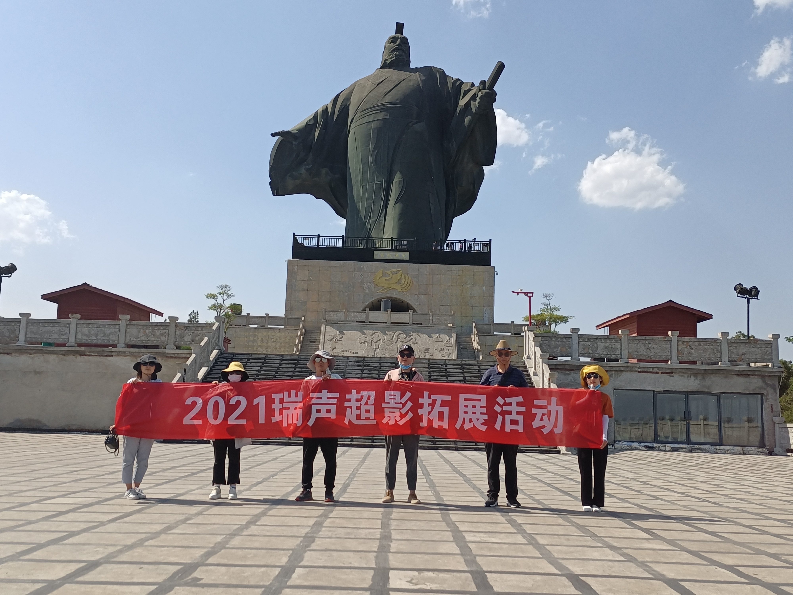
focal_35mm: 34
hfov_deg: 54.0
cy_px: 298
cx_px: 396
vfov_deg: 41.8
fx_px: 779
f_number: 1.8
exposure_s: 1/1065
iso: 105
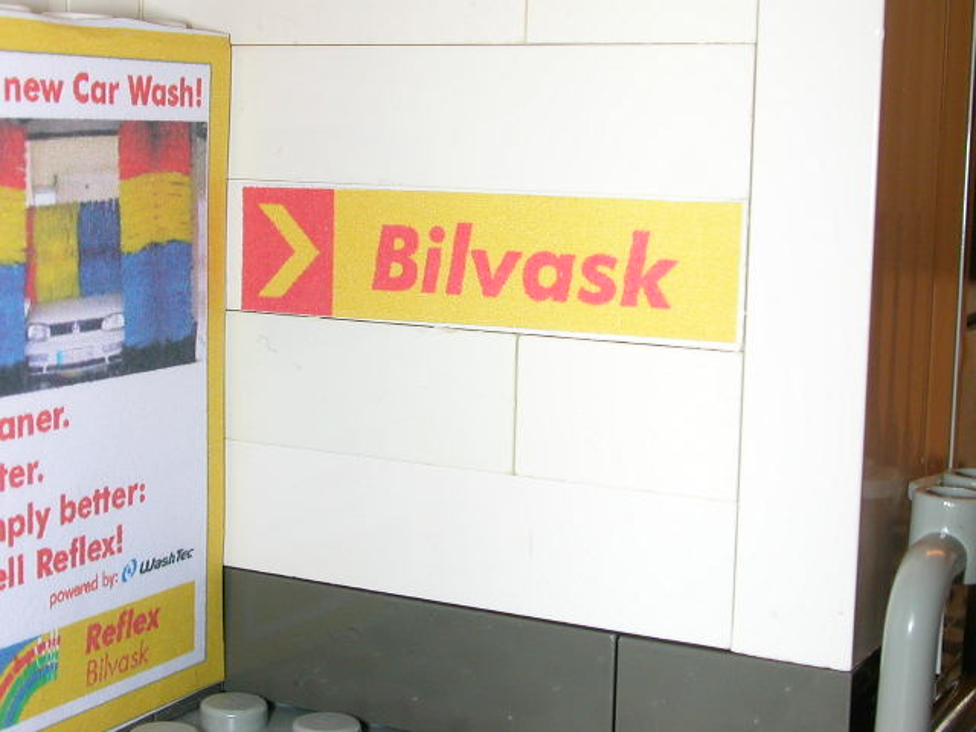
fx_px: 1804
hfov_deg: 30.3
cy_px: 366
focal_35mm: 64
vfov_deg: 22.9
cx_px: 488
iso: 100
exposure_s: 1/59.9
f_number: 5.9
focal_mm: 9.7
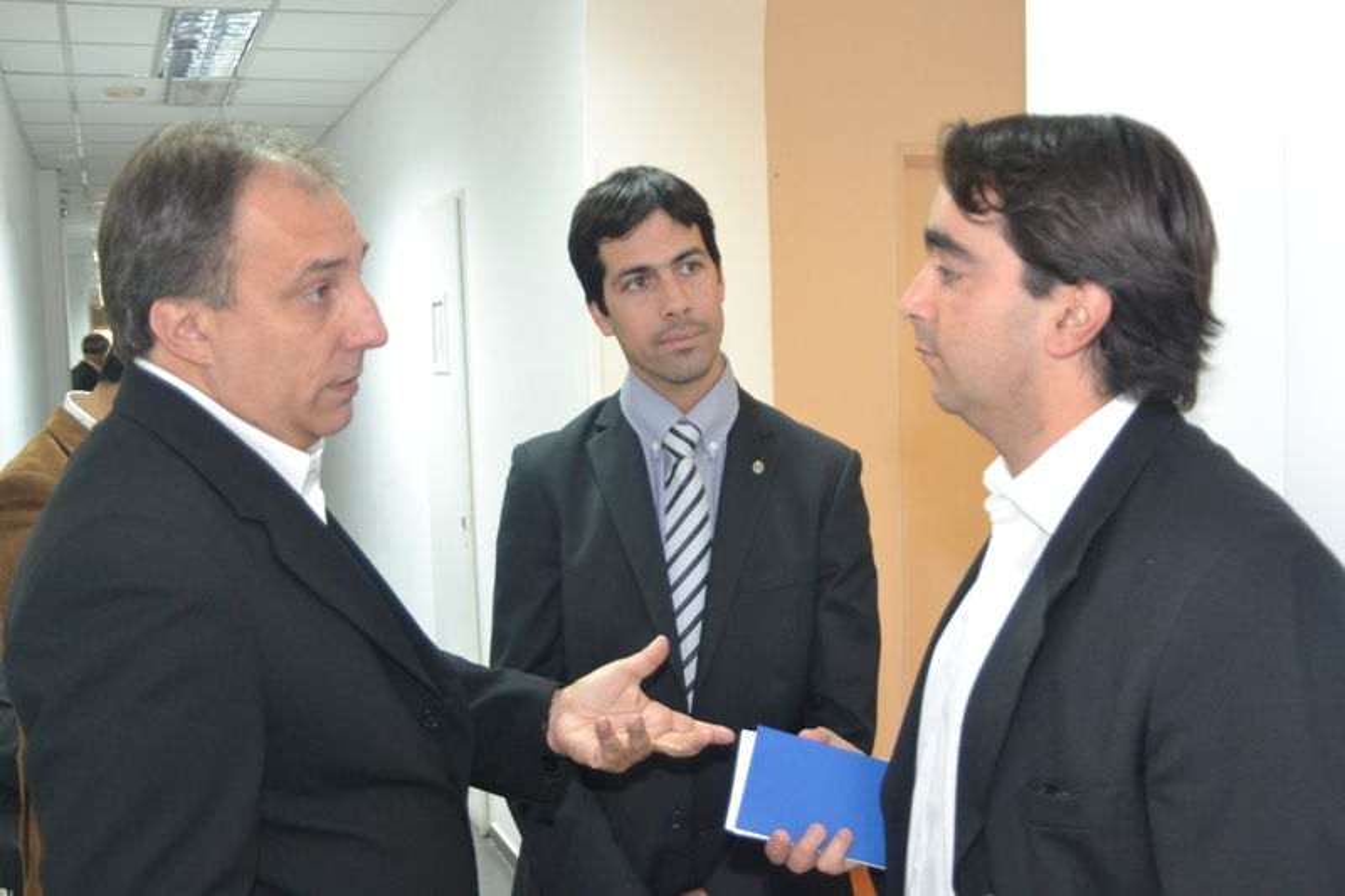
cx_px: 672
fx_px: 1345
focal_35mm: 36
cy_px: 448
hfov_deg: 53.1
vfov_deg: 36.9
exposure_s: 1/60
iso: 1600
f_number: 3.5
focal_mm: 24
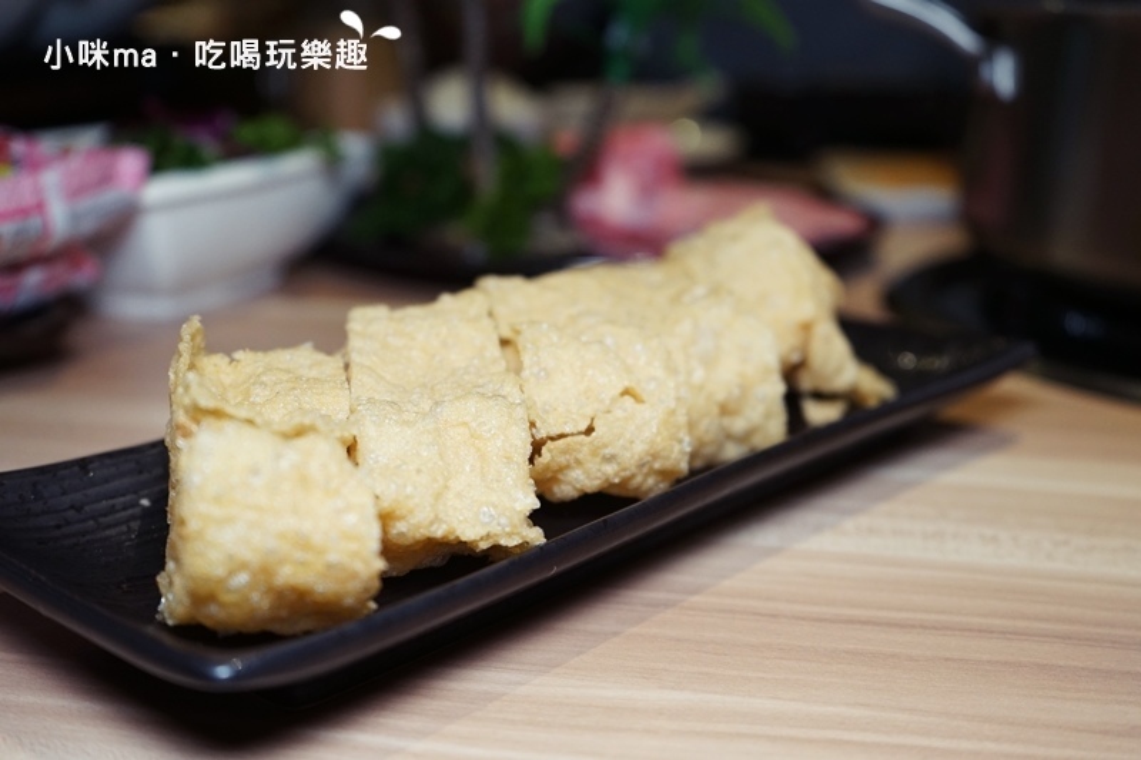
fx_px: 1267
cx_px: 570
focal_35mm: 40
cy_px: 380
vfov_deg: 33.4
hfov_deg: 48.5
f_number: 4
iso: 1250
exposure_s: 1/60
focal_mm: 40
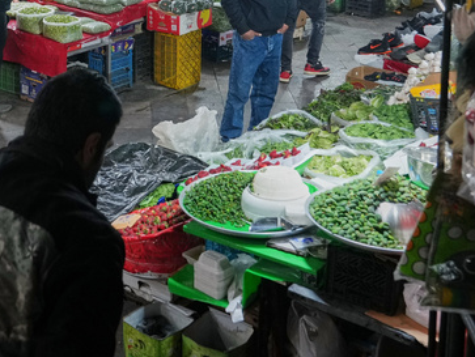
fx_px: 893
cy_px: -12
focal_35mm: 65
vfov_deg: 21.7
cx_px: 65
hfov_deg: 28.8
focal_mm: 24
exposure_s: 1/320
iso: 1250
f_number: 5
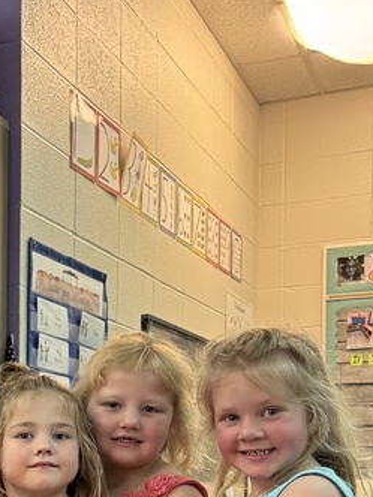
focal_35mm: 74
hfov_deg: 18.7
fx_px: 1063
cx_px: -88
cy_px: 521
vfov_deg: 24.8
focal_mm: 6.76
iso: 400
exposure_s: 1/60
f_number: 1.78
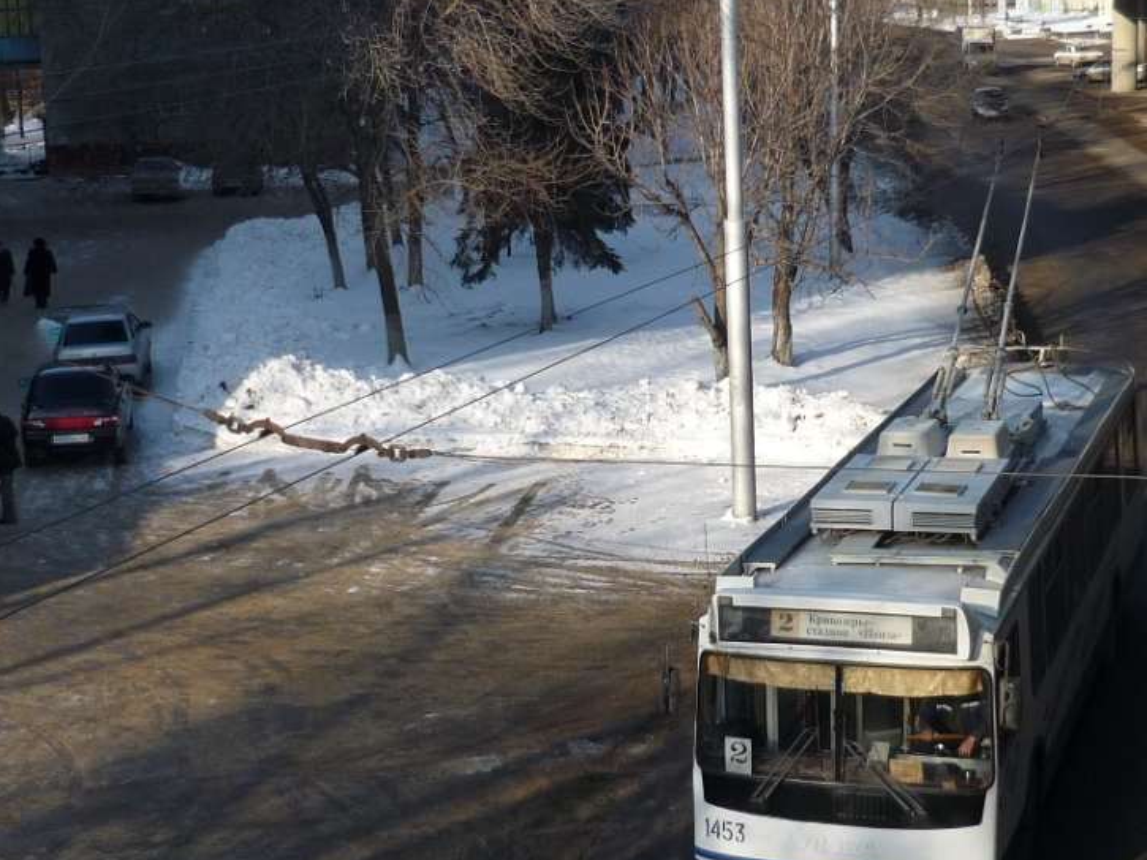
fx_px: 2254
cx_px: 617
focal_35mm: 68
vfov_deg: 21.6
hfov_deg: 28.5
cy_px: 492
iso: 100
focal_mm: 6
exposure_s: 1/1000
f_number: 2.9
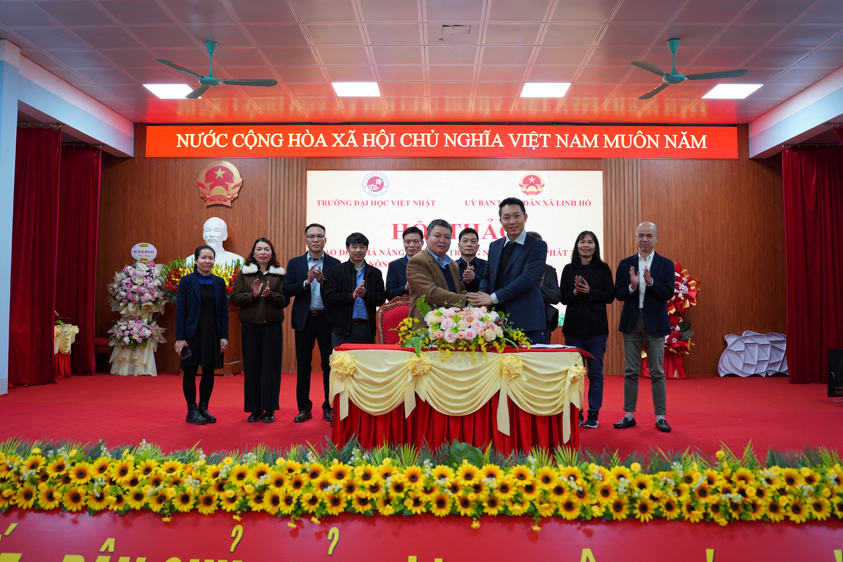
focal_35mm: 28
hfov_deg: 65.5
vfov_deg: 46.4
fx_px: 656
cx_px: 422
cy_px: 281
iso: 1600
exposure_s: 1/160
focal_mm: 28
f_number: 3.2
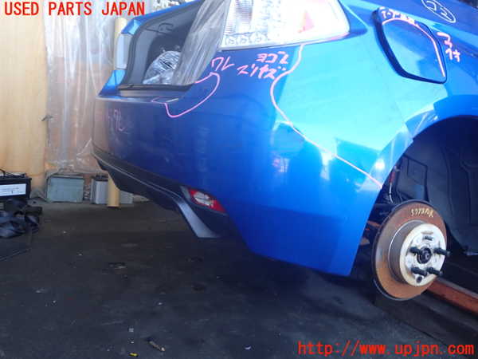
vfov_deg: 46.8
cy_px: 180
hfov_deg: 60.0
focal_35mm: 30
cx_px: 239
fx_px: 414
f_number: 2.3
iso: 200
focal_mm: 5.4
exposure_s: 1/100
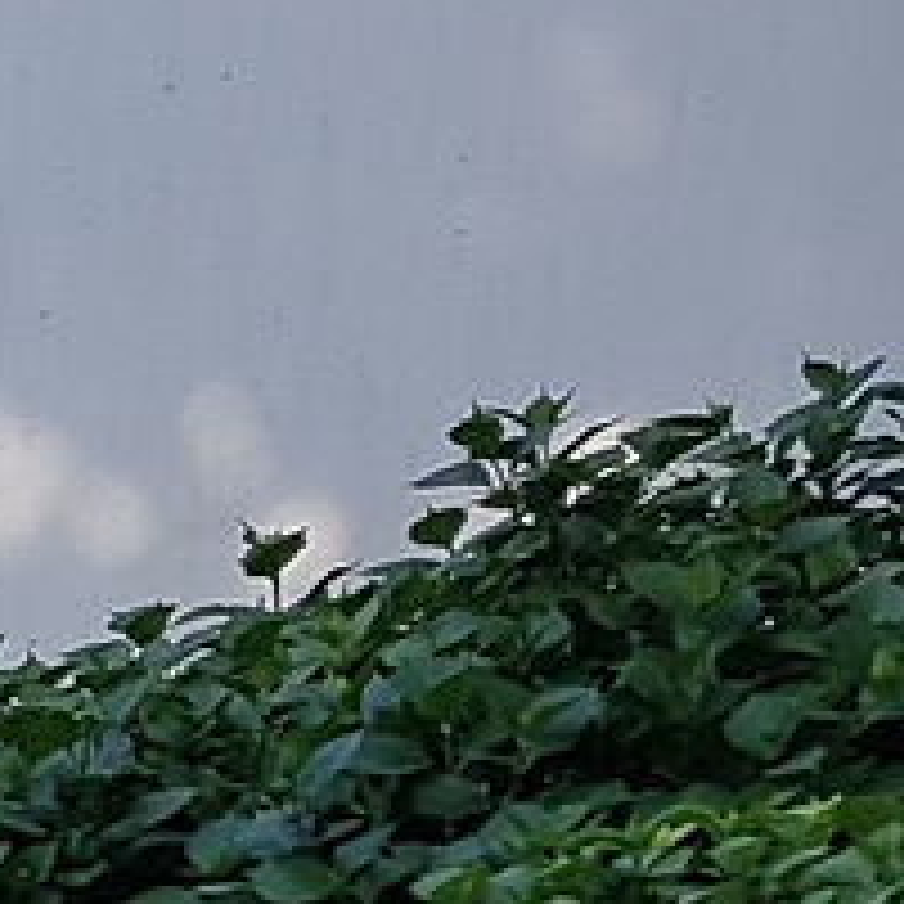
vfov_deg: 9.1
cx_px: -2334
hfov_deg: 7.6
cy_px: 1601
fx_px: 5407
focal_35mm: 183
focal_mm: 4.2
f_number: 1.7
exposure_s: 1/1348
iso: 50
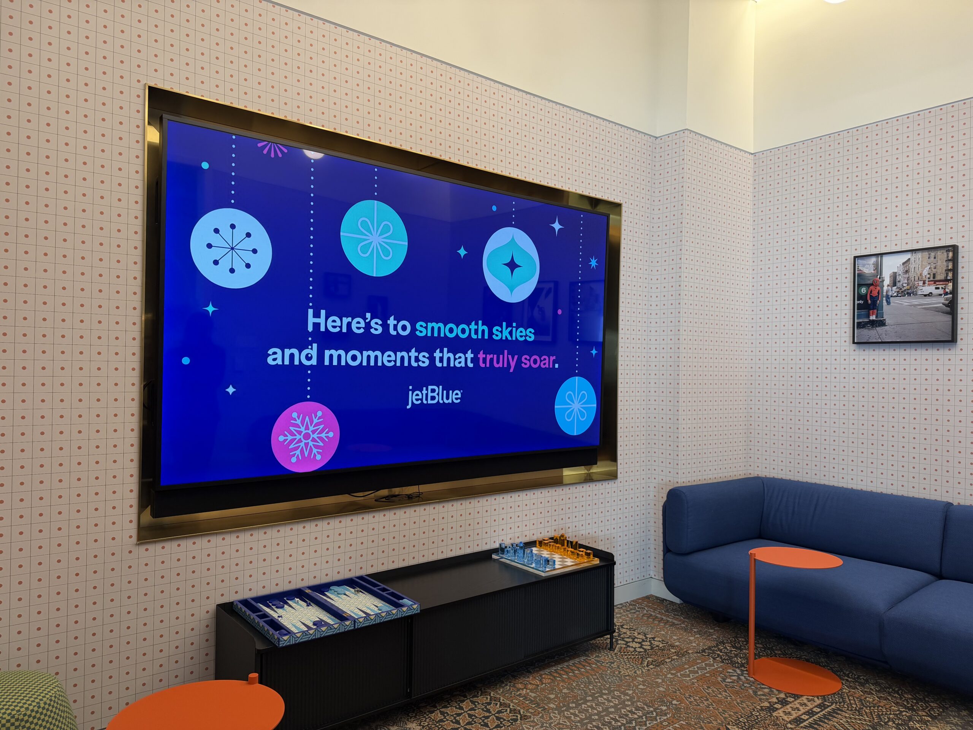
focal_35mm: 24
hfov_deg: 71.6
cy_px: 365
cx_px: 486
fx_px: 675
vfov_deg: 56.8
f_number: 1.78
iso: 125
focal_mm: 6.76
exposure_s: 1/120
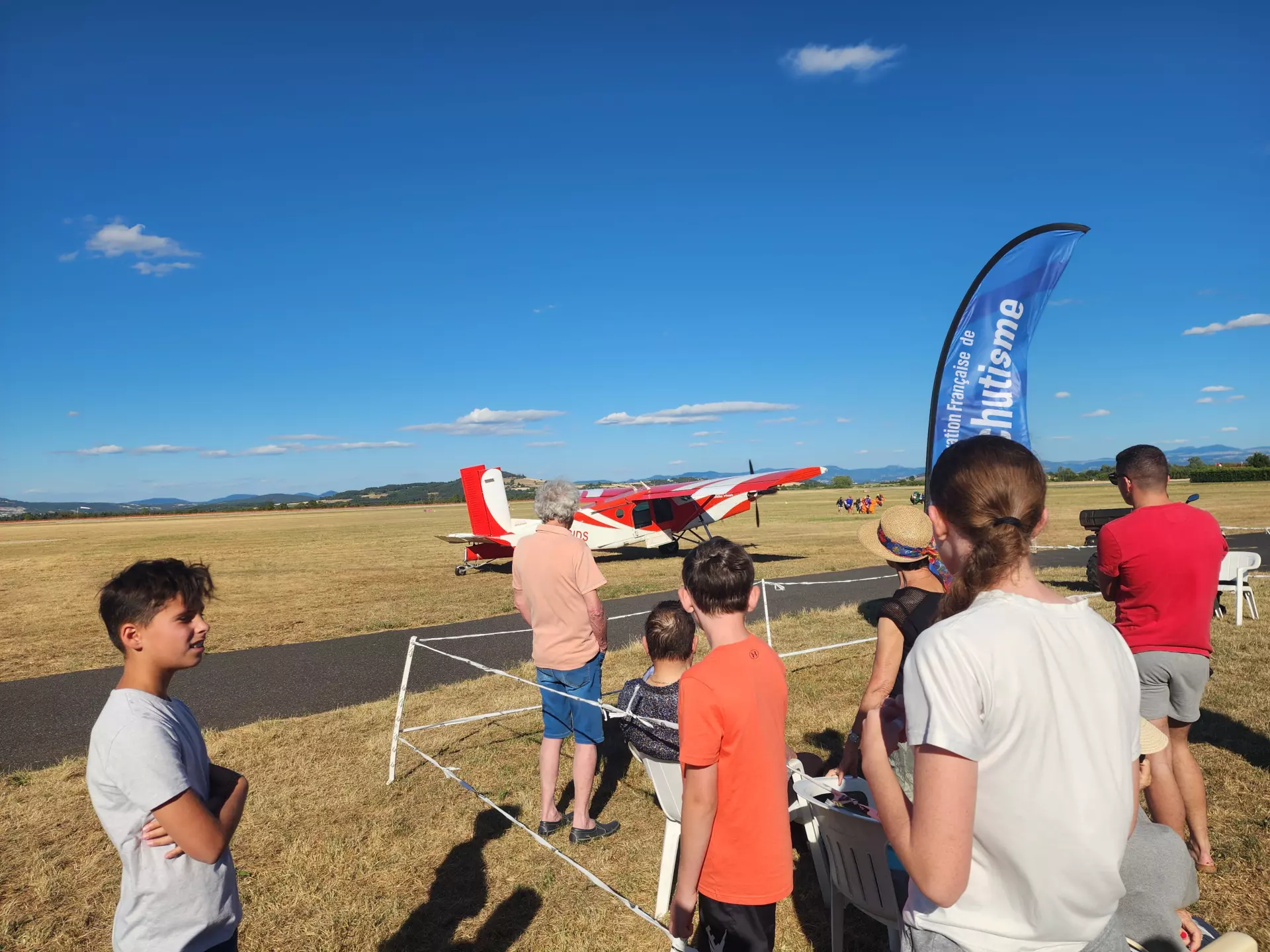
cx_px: 635
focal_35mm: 23
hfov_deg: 73.9
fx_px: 844
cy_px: 476
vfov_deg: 58.9
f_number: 1.8
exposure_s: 1/1395
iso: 12
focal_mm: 6.4
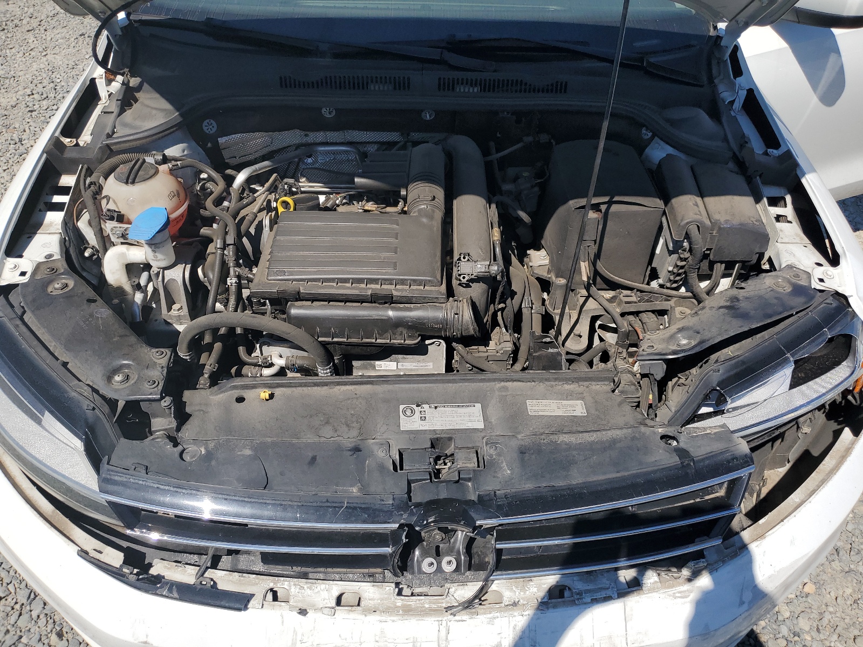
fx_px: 648
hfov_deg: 67.3
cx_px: 432
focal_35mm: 26
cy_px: 324
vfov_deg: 53.1
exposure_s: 1/5000
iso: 50
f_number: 1.5
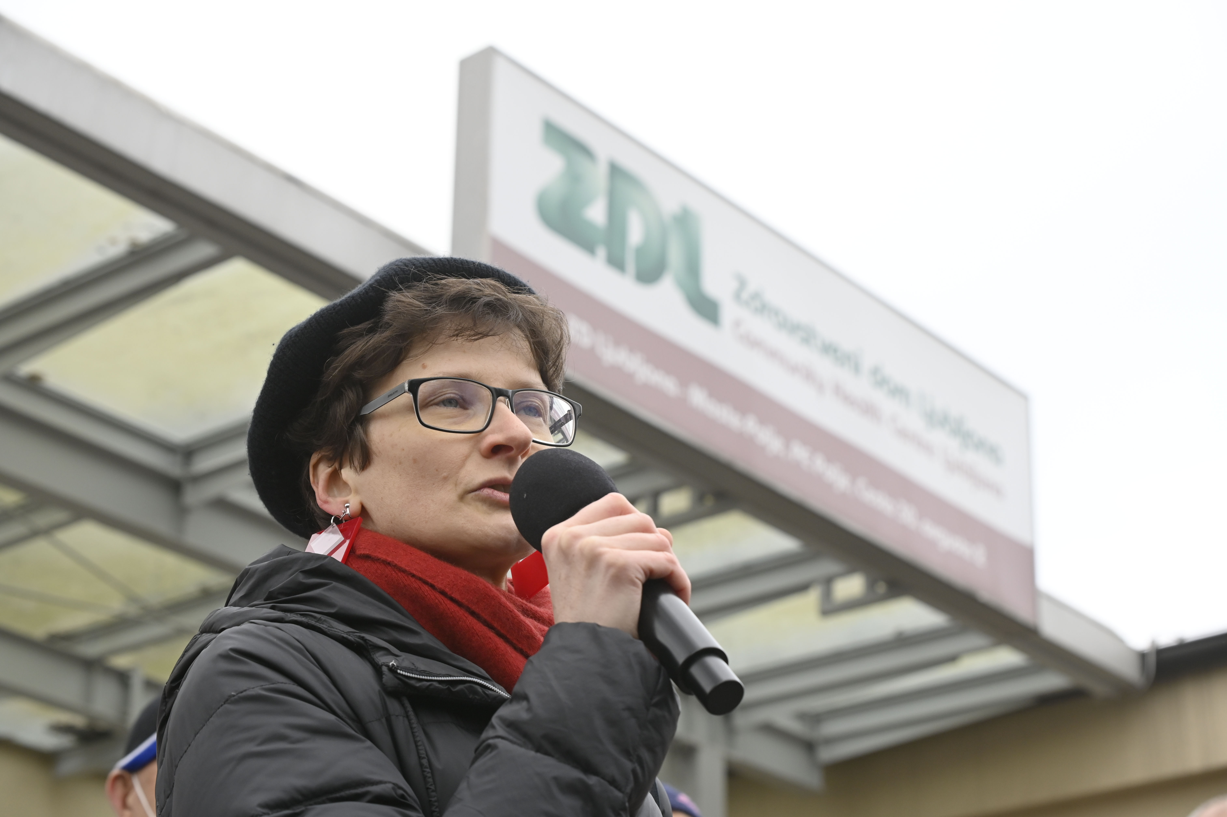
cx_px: 614
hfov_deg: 28.9
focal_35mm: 70
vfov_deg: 19.4
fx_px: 2384
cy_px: 408
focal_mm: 70
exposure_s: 1/200
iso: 640
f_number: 7.1
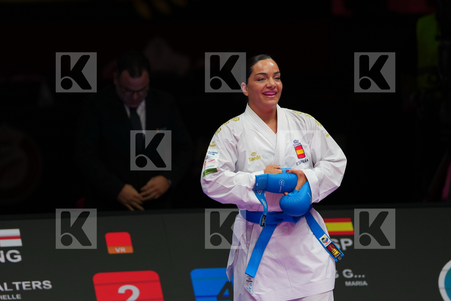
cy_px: 150
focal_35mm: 300
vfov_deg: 4.6
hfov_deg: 6.9
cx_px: 226
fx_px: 3757
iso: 640
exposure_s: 1/1000
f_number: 2.8
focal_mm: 200
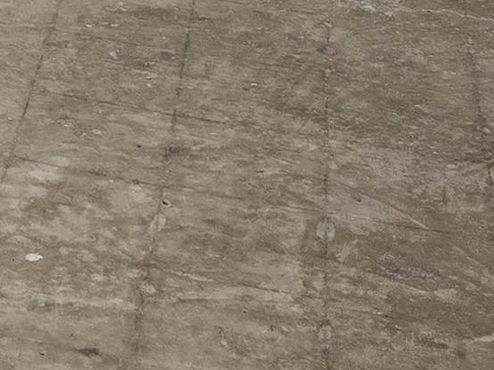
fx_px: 1812
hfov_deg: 13.7
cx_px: -418
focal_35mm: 127
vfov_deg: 10.2
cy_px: -520
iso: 200
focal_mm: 6.3
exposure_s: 1/120
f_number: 1.7
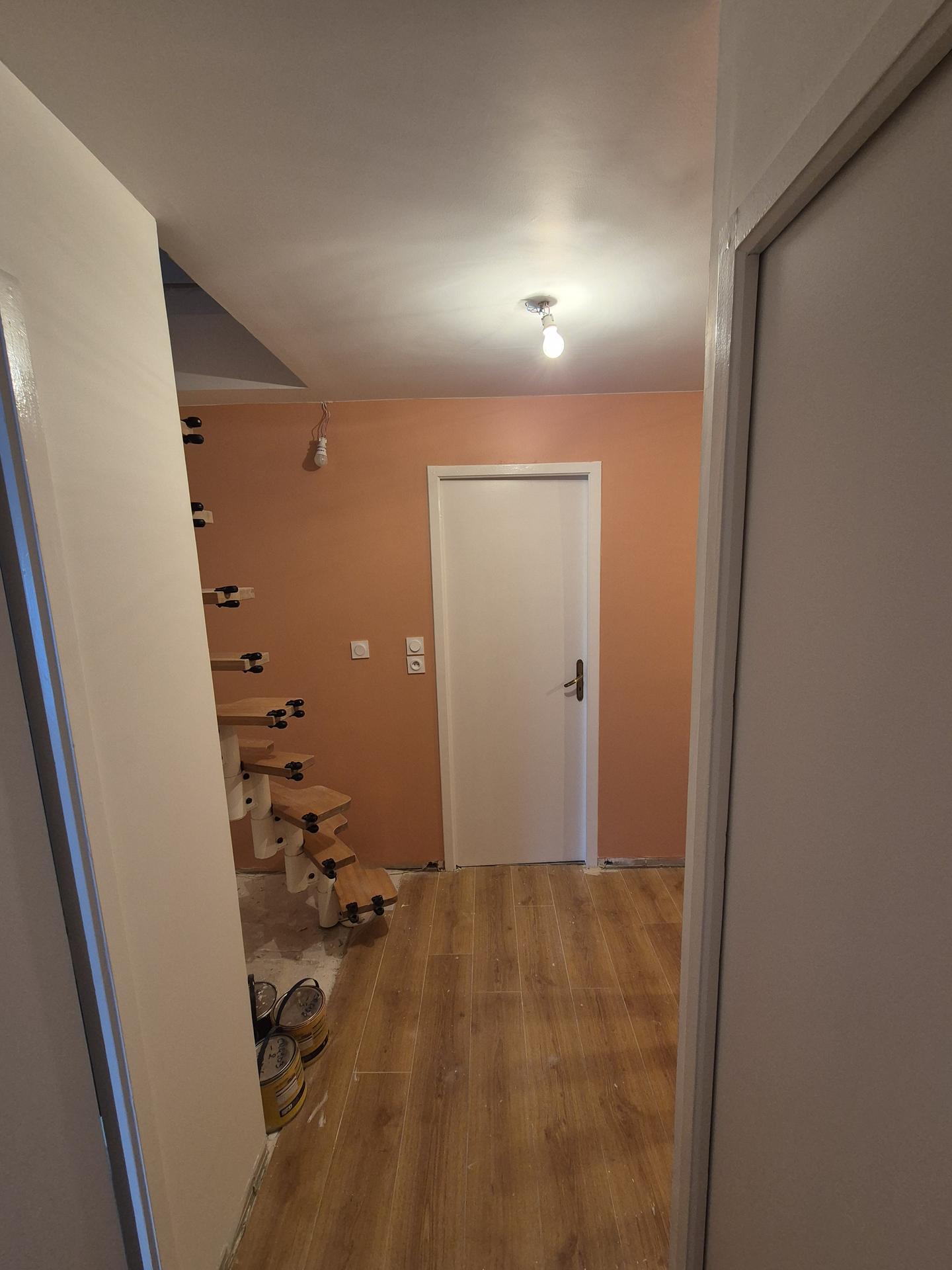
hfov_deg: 89.9
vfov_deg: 106.2
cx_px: 476
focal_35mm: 13
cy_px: 635
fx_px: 477
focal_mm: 2.2
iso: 160
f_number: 2.2
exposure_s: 1/50
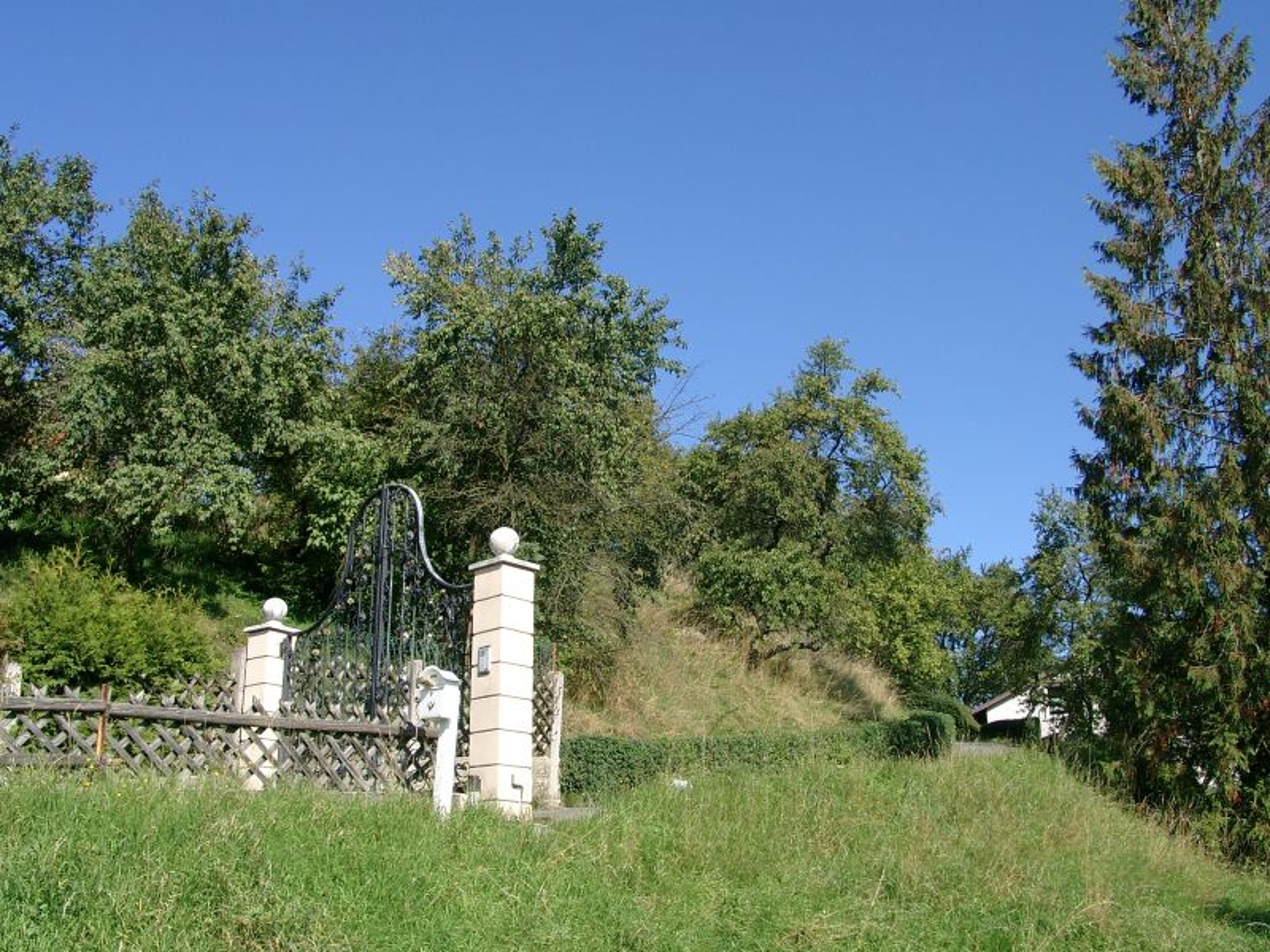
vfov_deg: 41.8
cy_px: 476
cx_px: 635
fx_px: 1247
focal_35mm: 34
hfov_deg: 54.0
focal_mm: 7.13
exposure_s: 1/505
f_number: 4
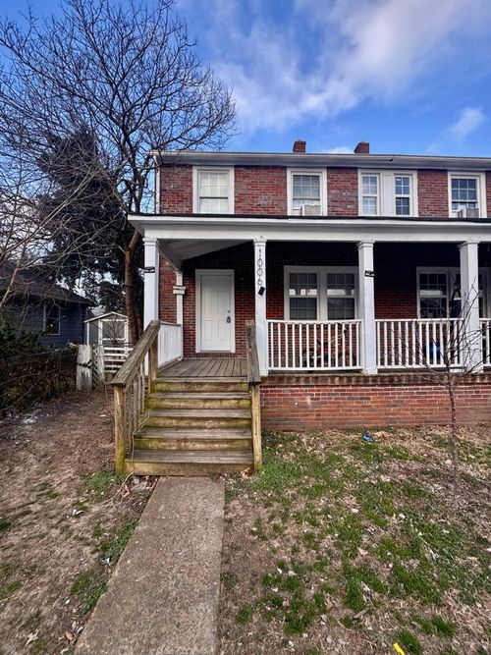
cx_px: 246
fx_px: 265
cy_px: 328
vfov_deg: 102.1
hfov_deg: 85.7
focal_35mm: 14
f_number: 2.2
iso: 40
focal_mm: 2.22
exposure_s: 1/209
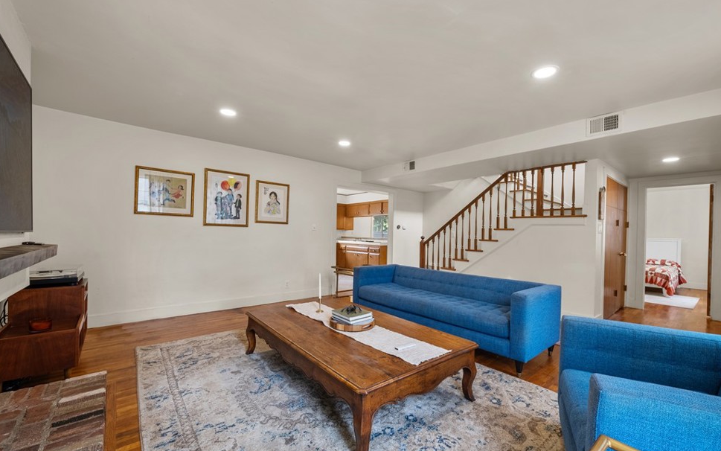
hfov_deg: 105.2
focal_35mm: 14
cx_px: 374
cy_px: 236
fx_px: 275
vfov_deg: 78.6
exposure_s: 1/2.5
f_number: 9
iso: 100
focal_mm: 13
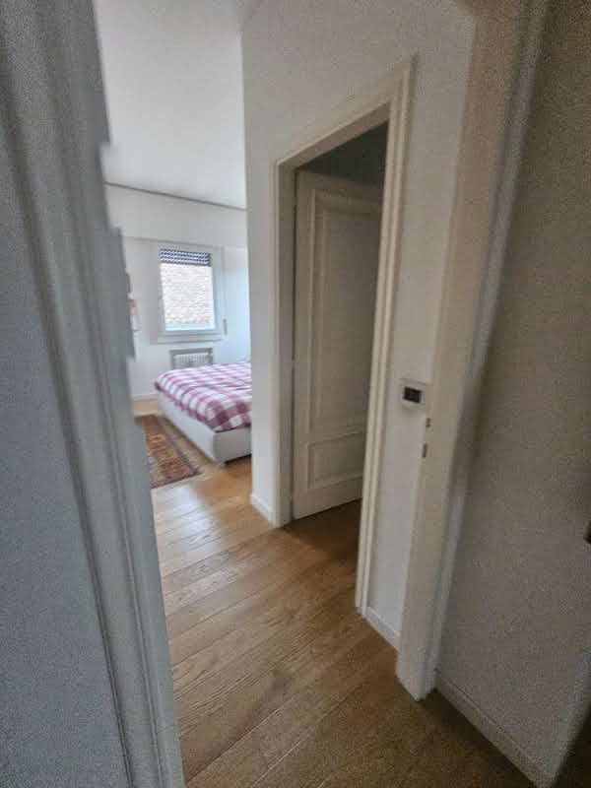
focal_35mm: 13
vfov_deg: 106.2
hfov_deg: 89.9
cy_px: 394
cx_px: 296
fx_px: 296
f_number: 2.2
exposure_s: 1/33
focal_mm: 2.2
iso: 640
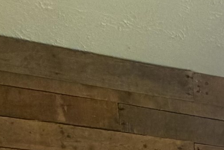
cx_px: 220
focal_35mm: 66
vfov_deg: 10.2
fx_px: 411
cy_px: 499
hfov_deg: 28.7
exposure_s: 1/120
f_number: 2.2
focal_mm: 2.22
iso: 320
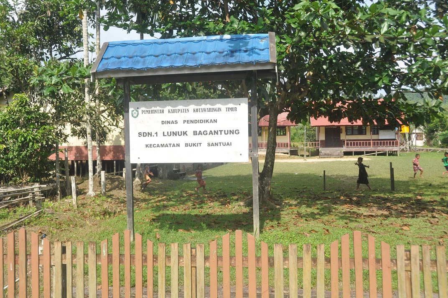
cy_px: 149
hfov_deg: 53.2
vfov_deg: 36.8
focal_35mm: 36
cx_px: 224
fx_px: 447
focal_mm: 24
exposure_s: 1/1250
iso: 320
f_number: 7.1
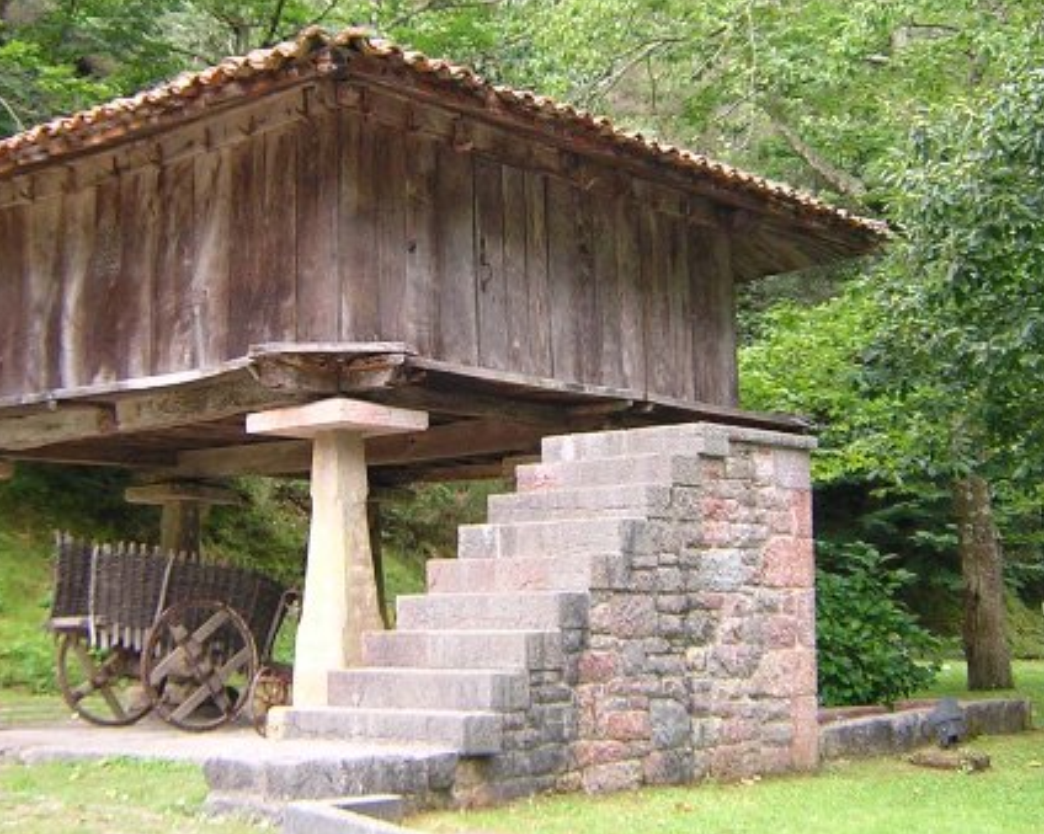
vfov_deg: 28.6
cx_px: 495
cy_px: 371
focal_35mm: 53
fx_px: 1637
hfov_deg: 35.4
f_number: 2.6
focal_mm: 4.7
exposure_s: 1/90.8
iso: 100
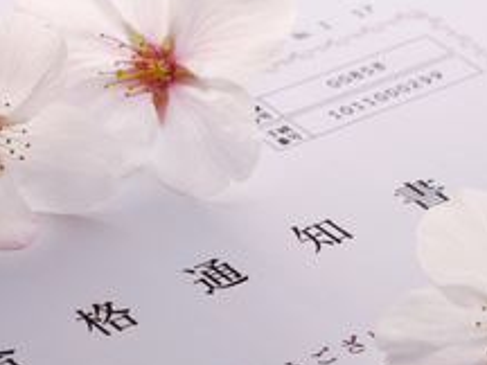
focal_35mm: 298
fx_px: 4192
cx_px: 187
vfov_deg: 5.0
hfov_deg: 6.6
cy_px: 243
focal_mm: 105
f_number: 11
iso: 100
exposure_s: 1/125
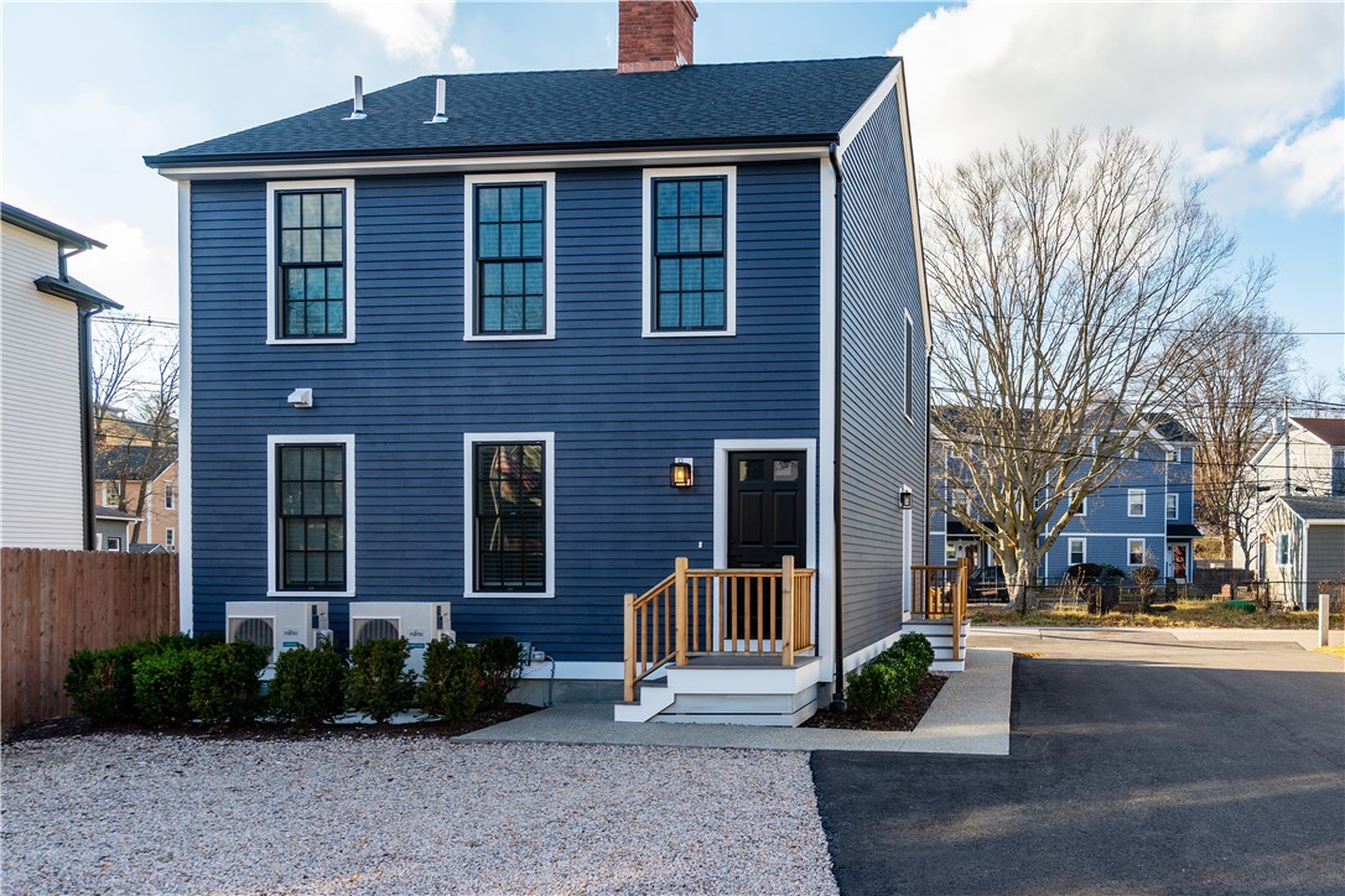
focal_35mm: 24
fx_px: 897
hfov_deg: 73.7
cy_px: 448
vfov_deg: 53.1
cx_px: 672
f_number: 9
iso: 100
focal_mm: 24
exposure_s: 1/50
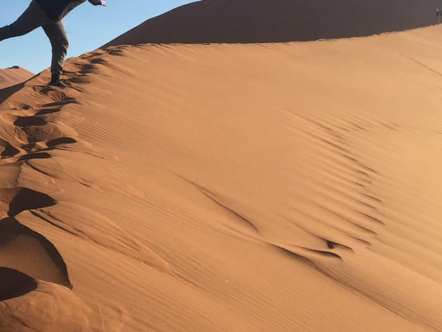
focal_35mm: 58
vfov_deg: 24.9
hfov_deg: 31.4
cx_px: 28
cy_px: 75
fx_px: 741
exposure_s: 1/1799
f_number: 2.2
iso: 32
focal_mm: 4.15
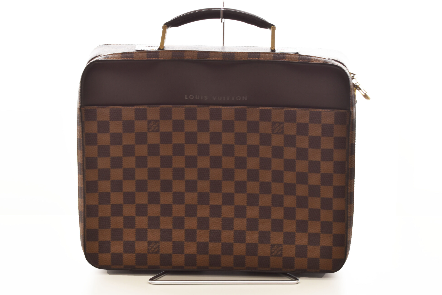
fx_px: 1657
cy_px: 148
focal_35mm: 135
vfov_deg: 10.2
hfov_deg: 15.2
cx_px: 221
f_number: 14
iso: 100
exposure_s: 1/13
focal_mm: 90
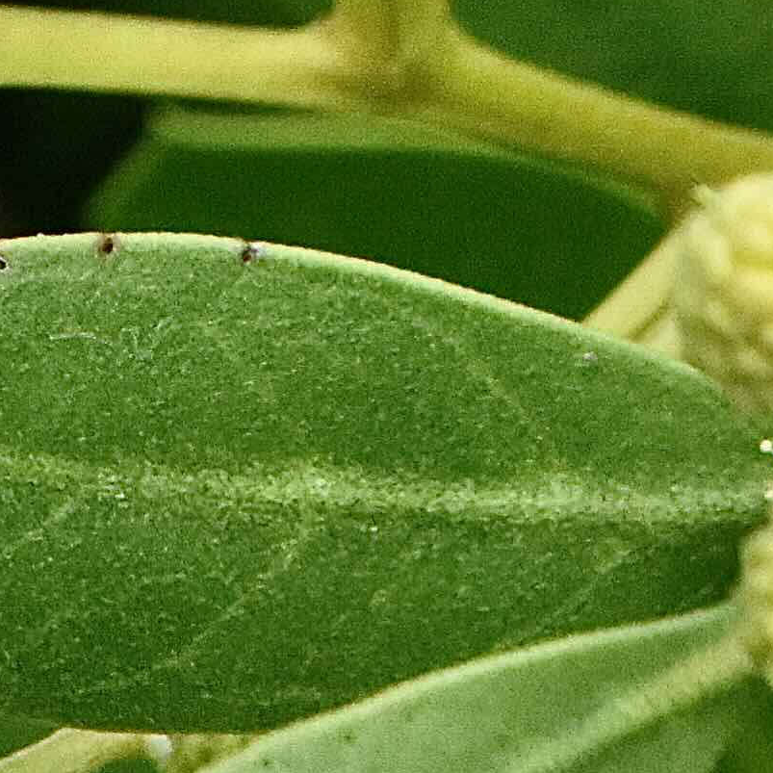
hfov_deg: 4.5
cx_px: -811
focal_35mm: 381
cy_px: -41
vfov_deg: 4.6
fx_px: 9634
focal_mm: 55
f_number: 14
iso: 2000
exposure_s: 1/500
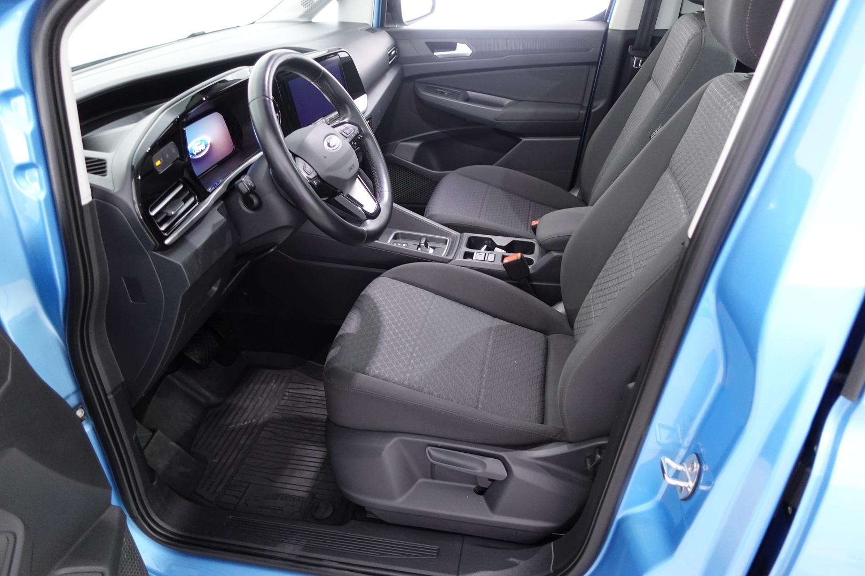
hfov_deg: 73.7
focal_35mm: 24
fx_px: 577
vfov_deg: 53.1
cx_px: 432
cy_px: 288
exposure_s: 1/20
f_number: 1.8
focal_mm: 9.4
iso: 800
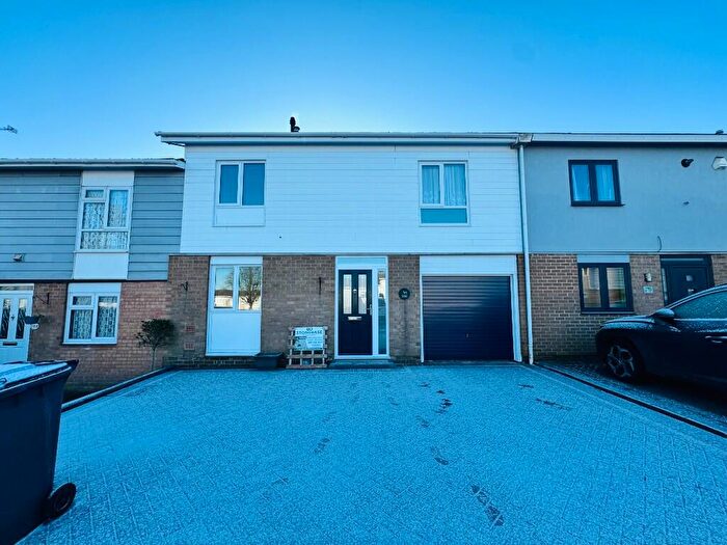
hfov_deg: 102.1
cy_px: 272
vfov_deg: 85.7
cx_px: 364
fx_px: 294
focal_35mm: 14
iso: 40
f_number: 2.2
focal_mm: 2.22
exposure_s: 1/569
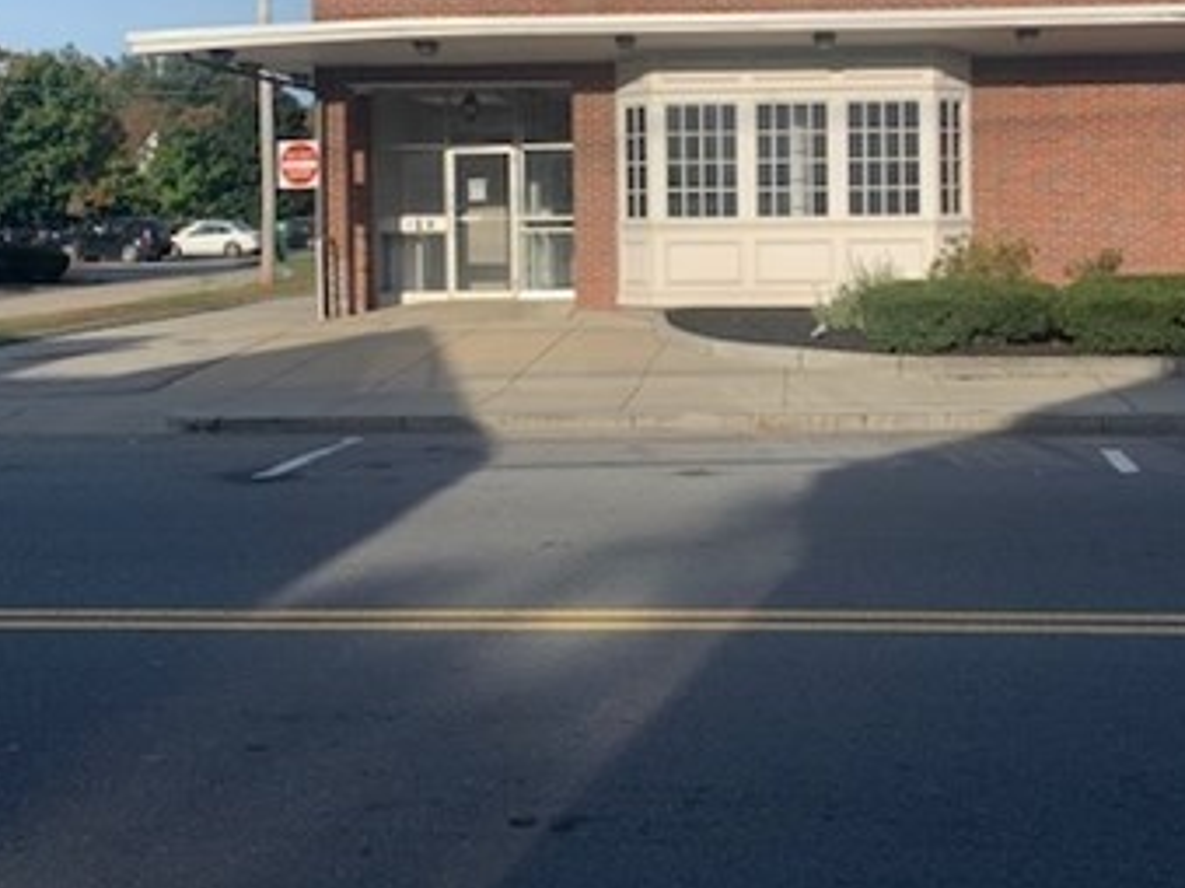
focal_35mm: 46
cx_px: 741
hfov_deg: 41.0
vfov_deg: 31.1
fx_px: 1574
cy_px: 252
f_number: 1.8
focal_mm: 4.25
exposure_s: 1/2257
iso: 25
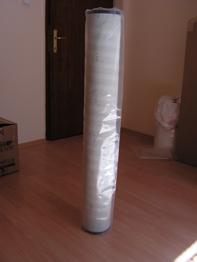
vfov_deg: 51.4
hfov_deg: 39.7
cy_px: 131
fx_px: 273
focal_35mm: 36
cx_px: 98
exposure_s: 1/60
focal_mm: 6
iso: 64
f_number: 3.2
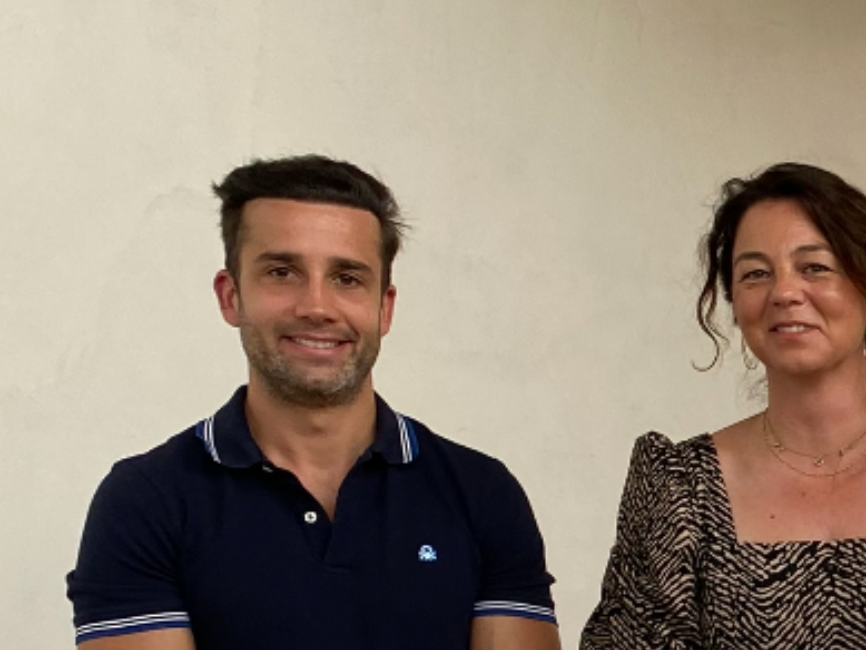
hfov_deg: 16.3
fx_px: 2678
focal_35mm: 107
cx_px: 1411
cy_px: 928
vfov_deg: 13.2
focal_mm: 4.25
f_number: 1.8
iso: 32
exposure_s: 1/122
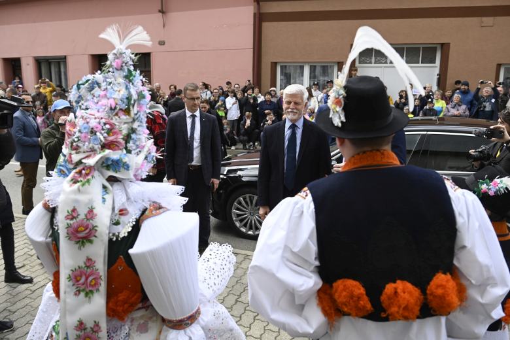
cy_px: 170
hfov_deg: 60.3
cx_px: 255
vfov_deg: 42.3
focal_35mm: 31
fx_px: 439
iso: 500
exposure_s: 1/1250
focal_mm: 31
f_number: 4.5
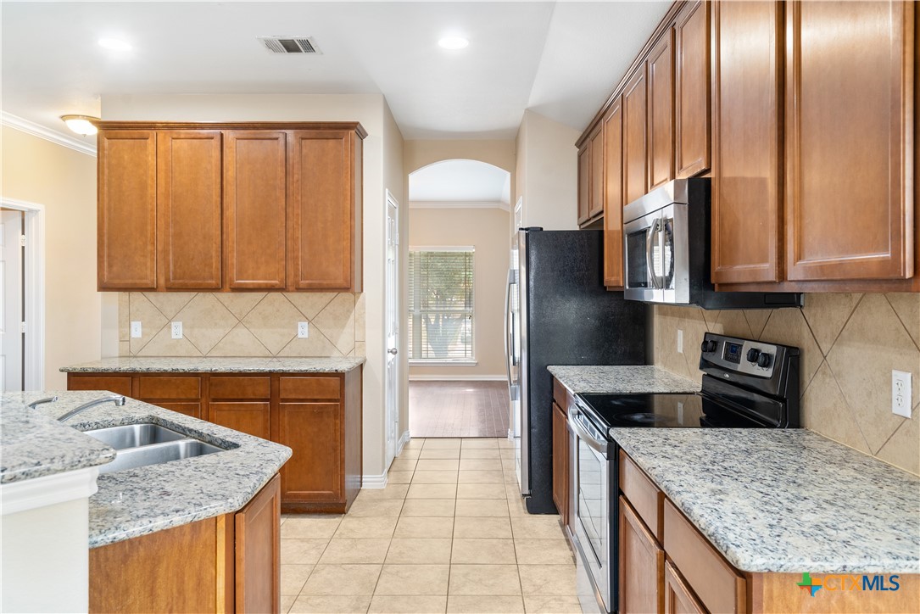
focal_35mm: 24
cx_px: 460
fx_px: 613
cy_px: 307
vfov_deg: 53.2
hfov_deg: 73.7
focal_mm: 24
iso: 640
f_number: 7.1
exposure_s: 1/4
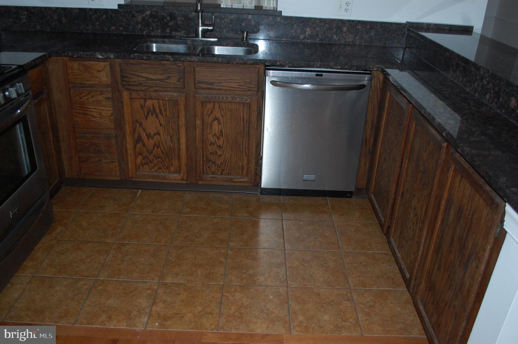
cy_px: 172
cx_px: 259
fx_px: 474
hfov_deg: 57.3
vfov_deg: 39.9
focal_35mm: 33
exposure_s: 1/60
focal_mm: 22
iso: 400
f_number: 4
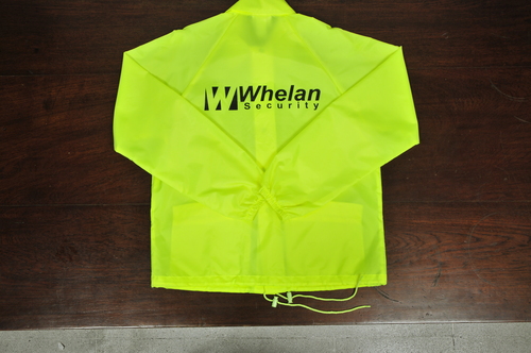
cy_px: 176
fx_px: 685
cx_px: 266
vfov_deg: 28.9
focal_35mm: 46
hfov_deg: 42.4
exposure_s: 1/160
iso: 200
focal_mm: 31
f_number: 11
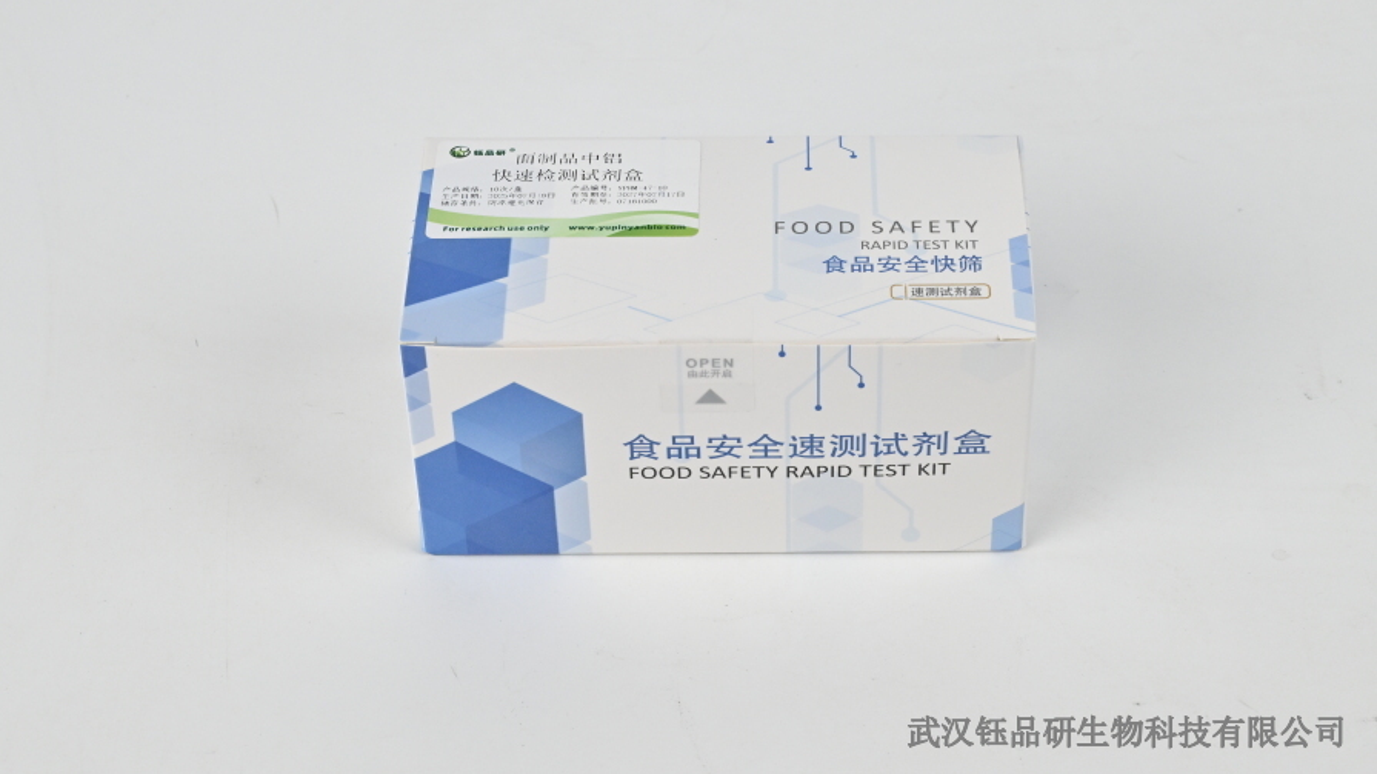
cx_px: 686
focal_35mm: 79
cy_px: 319
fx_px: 2884
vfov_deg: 15.3
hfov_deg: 26.9
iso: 800
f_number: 11
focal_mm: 50
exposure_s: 1/160
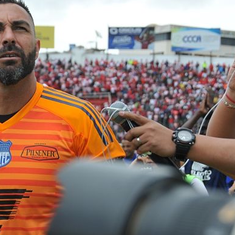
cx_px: 25
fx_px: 1052
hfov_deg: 12.6
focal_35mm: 137
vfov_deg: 12.7
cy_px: 136
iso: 200
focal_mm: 52
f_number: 5.6
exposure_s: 1/500
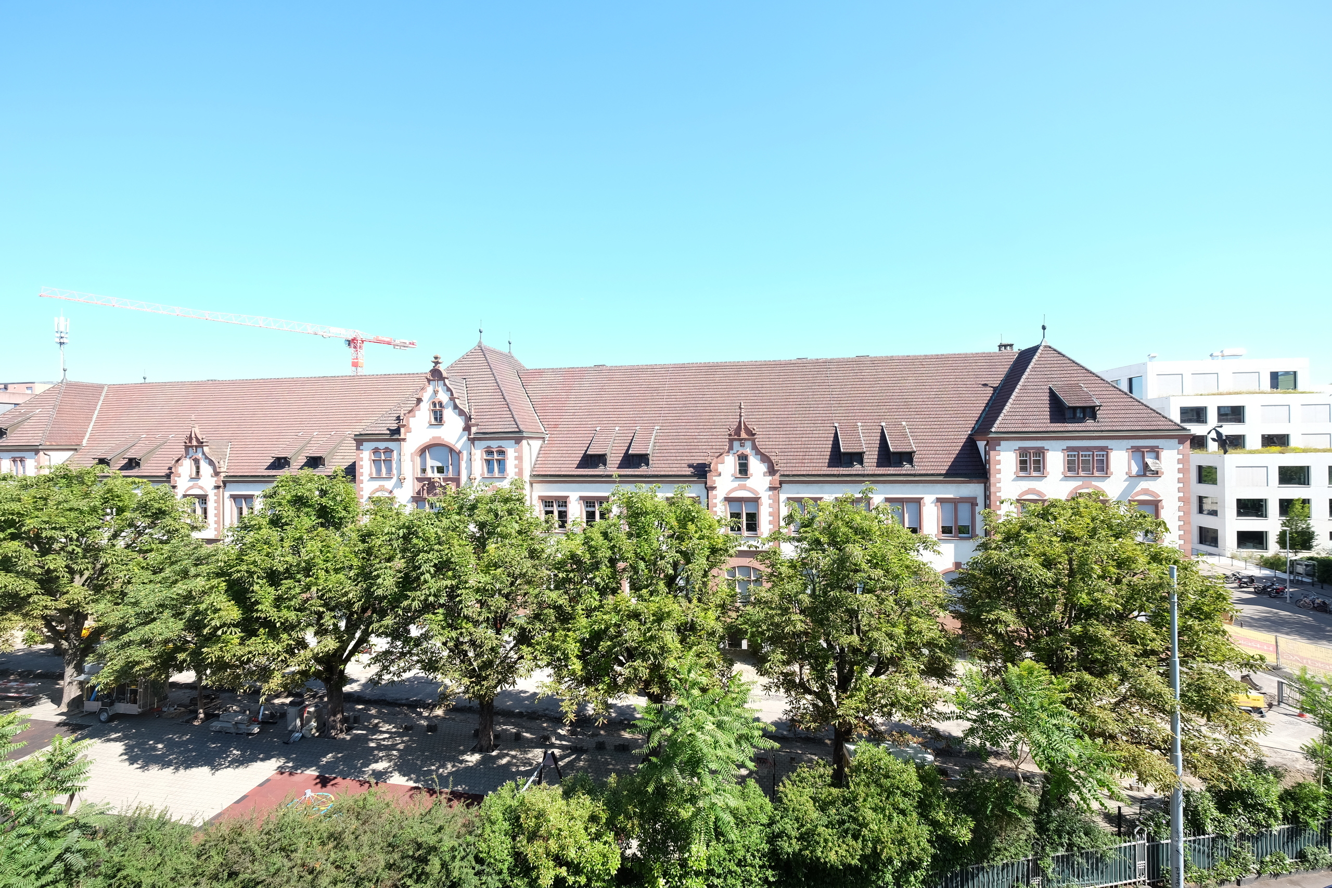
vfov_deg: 77.3
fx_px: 555
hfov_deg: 100.4
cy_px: 444
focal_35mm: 15
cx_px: 666
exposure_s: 1/180
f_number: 5.6
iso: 200
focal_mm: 10
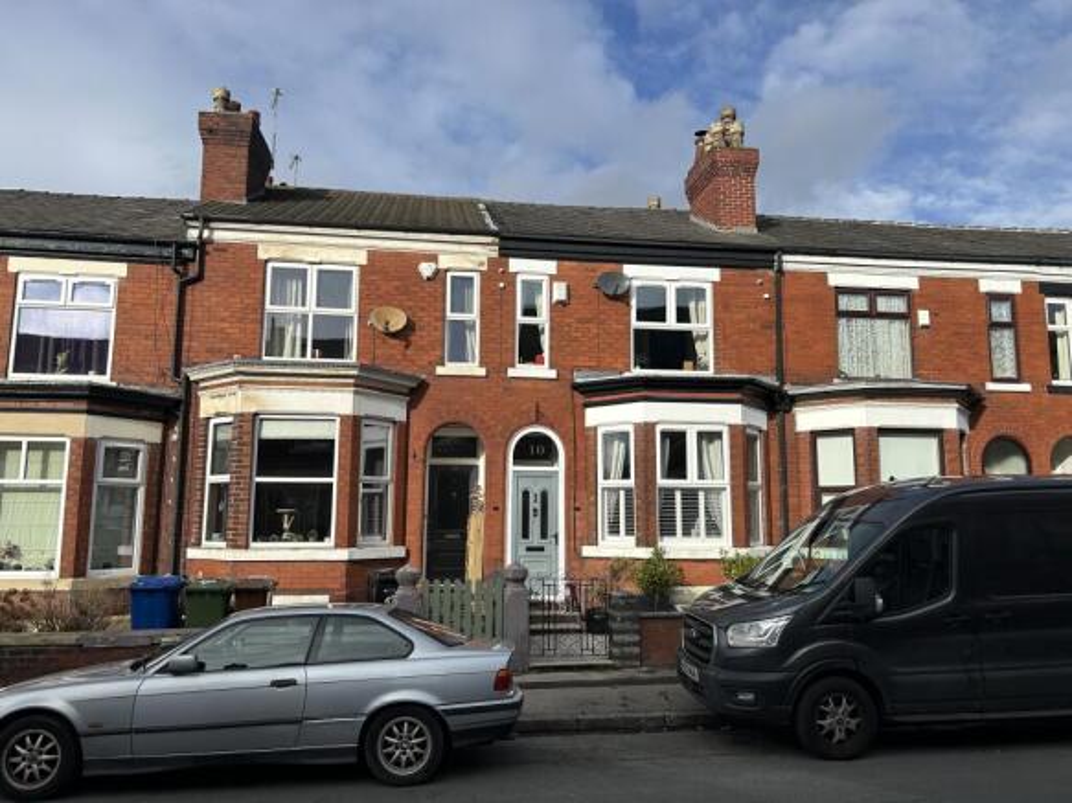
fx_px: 805
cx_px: 536
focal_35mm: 26
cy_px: 402
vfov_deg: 53.0
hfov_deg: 67.3
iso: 50
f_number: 1.5
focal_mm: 5.7
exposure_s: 1/4831
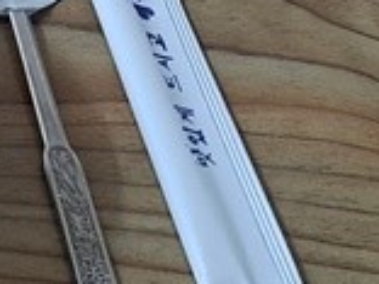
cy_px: -146
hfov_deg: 10.6
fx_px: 1686
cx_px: -598
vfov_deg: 9.4
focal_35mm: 154
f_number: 1.8
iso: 250
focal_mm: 5.23
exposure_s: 1/60
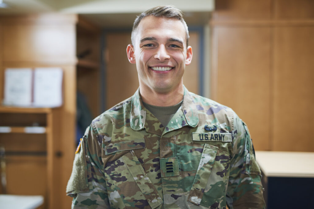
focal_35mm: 50
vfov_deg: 27.0
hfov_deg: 39.6
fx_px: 436
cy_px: 104
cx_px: 157
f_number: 1.8
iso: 400
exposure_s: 1/100
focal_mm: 50
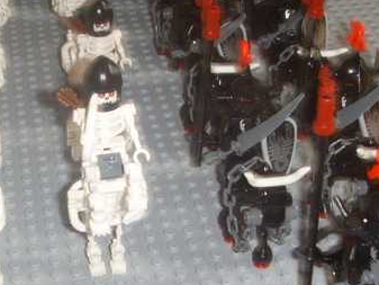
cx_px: 94
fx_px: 810
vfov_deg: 19.9
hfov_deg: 26.0
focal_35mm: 74
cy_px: 164
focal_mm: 6.6
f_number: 3.5
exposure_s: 1/45
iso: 100
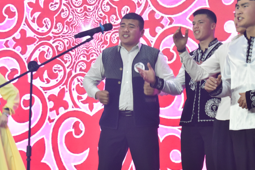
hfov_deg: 15.2
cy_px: 92
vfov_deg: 10.2
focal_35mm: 135
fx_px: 955
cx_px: 167
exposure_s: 1/60
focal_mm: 55
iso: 2000
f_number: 5.6
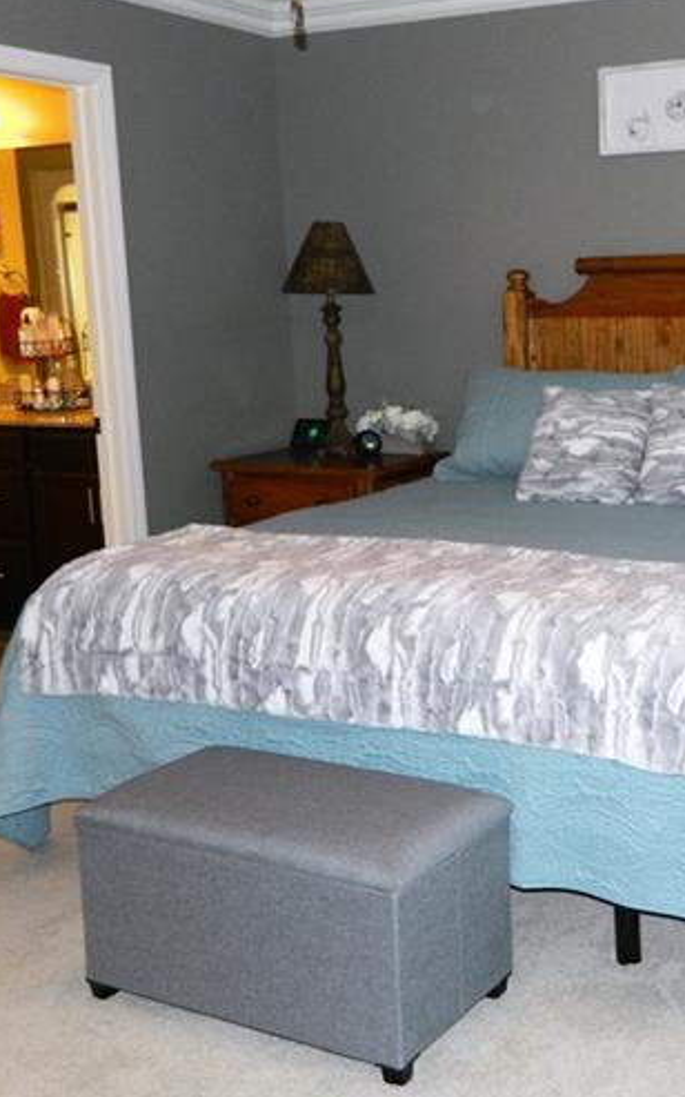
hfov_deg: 28.6
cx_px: 632
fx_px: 1285
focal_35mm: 43
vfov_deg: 46.2
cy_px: 498
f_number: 3.1
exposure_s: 1/30
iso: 200
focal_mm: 4.5
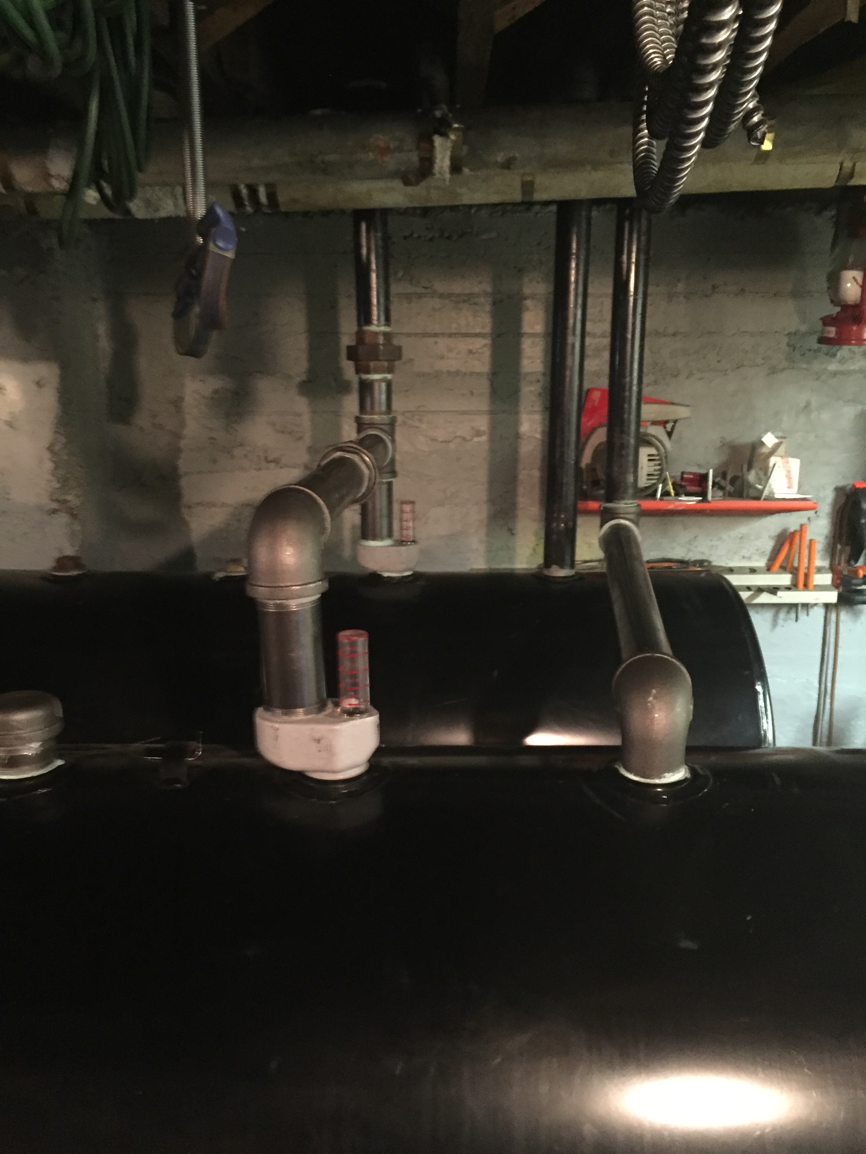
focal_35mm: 29
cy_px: 577
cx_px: 433
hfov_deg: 48.2
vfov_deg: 61.7
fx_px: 967
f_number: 2.2
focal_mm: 4.15
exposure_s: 1/15
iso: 640
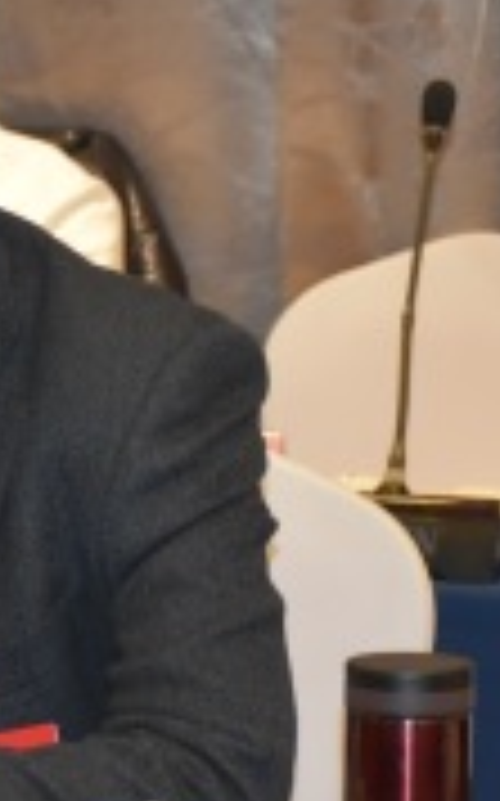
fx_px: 5219
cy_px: 315
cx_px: -176
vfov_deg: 8.8
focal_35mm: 239
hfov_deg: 5.4
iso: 2800
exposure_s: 1/60
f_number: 4.8
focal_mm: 50
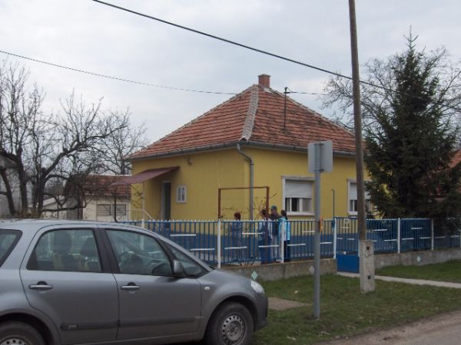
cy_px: 172
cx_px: 230
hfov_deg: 47.9
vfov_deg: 36.8
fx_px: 519
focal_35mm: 39
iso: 100
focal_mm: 8
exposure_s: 1/439
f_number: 4.8
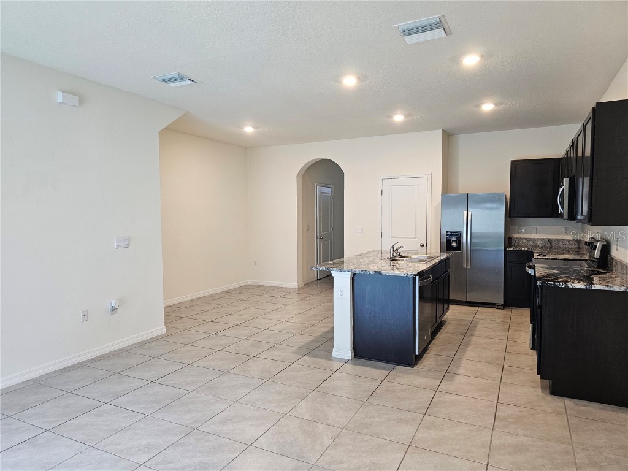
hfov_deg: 73.9
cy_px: 236
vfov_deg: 58.9
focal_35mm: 23
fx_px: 417
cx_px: 314
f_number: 1.7
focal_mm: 6.3
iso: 320
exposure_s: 1/120
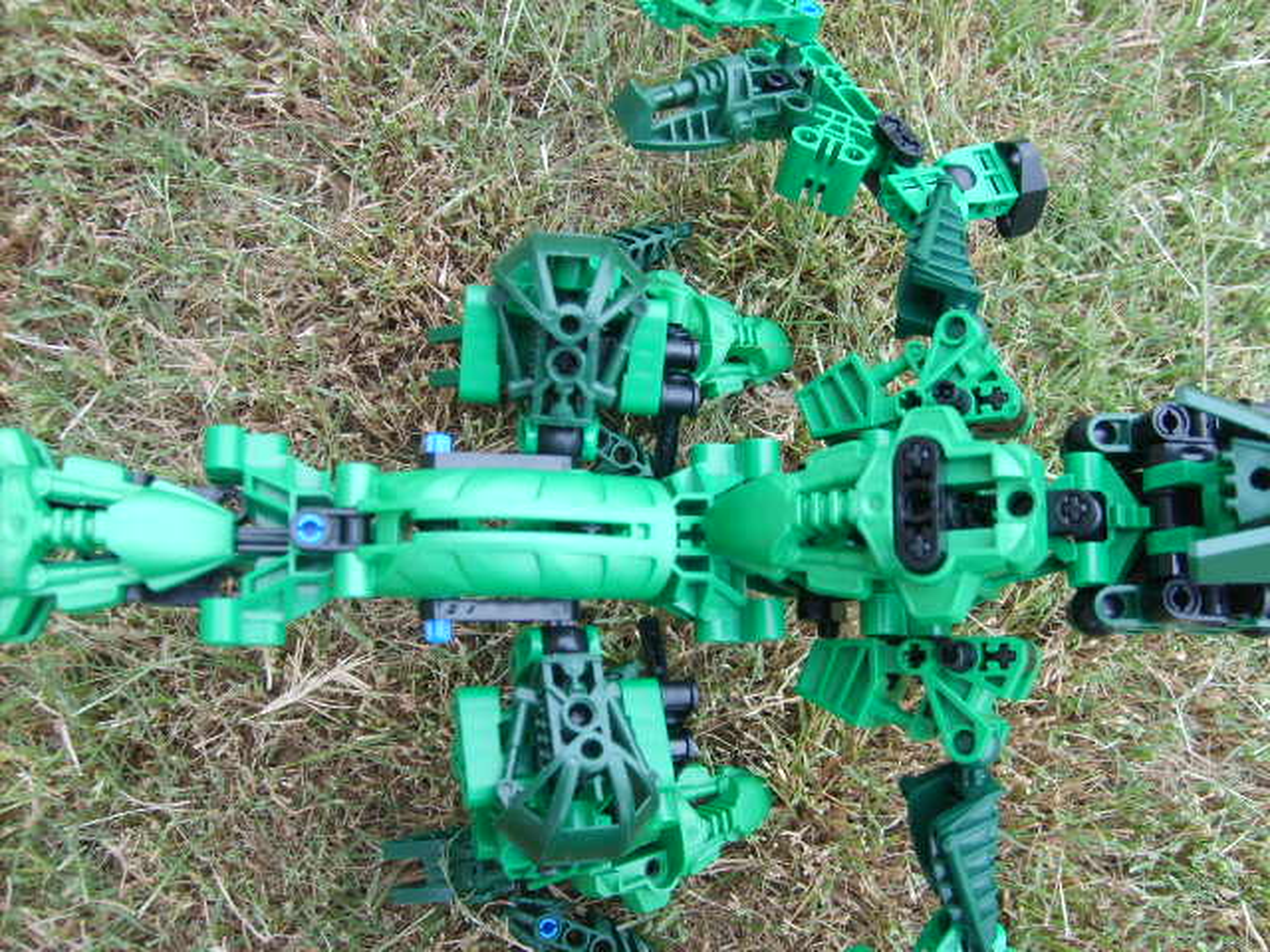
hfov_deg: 52.6
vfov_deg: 40.7
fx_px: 1284
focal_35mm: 35
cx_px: 635
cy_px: 476
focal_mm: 5.8
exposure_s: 1/125
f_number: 2.8
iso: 50
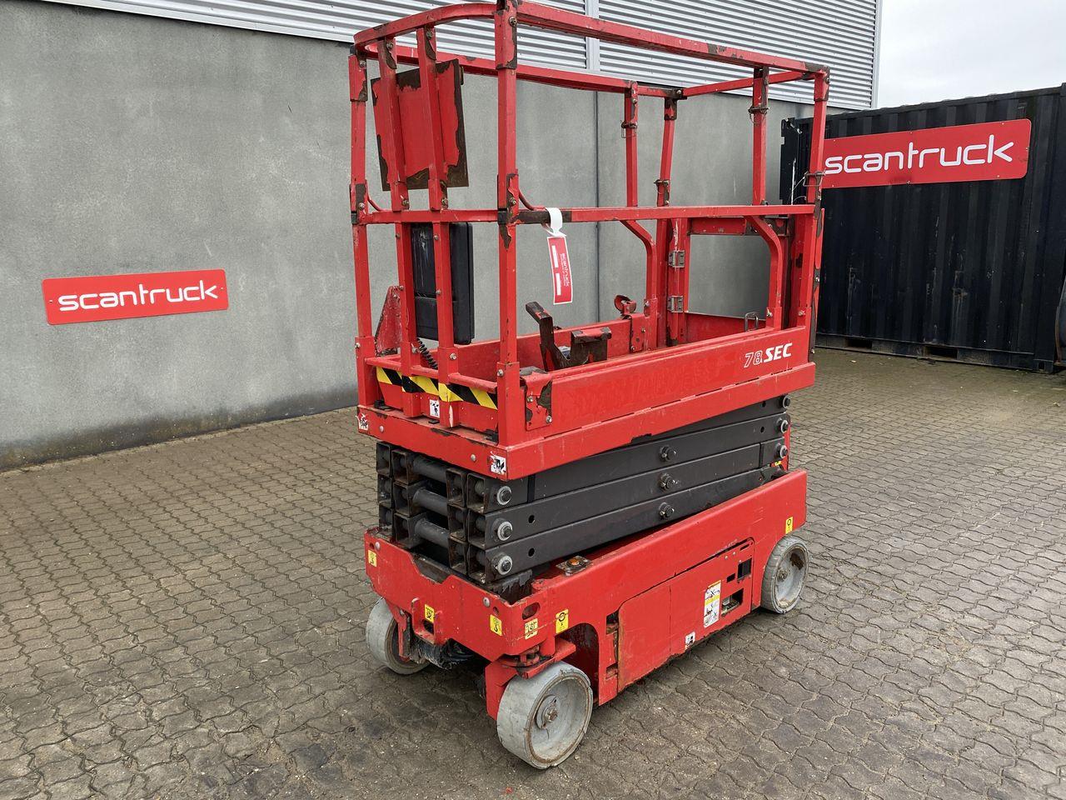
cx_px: 533
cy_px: 400
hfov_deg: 67.3
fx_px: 801
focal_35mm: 26
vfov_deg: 53.1
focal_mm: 4.25
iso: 125
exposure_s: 1/105
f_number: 1.8
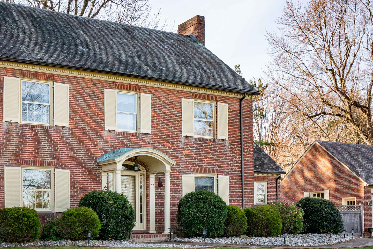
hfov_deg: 39.8
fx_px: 508
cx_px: 120
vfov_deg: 27.5
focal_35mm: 49
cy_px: 129
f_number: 11
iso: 100
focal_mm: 23
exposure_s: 1/125
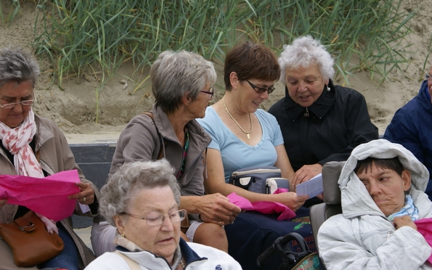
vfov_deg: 12.1
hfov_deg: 19.3
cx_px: 216
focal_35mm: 108
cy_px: 126
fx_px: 1272
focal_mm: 70
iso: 100
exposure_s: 1/125
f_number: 5.6
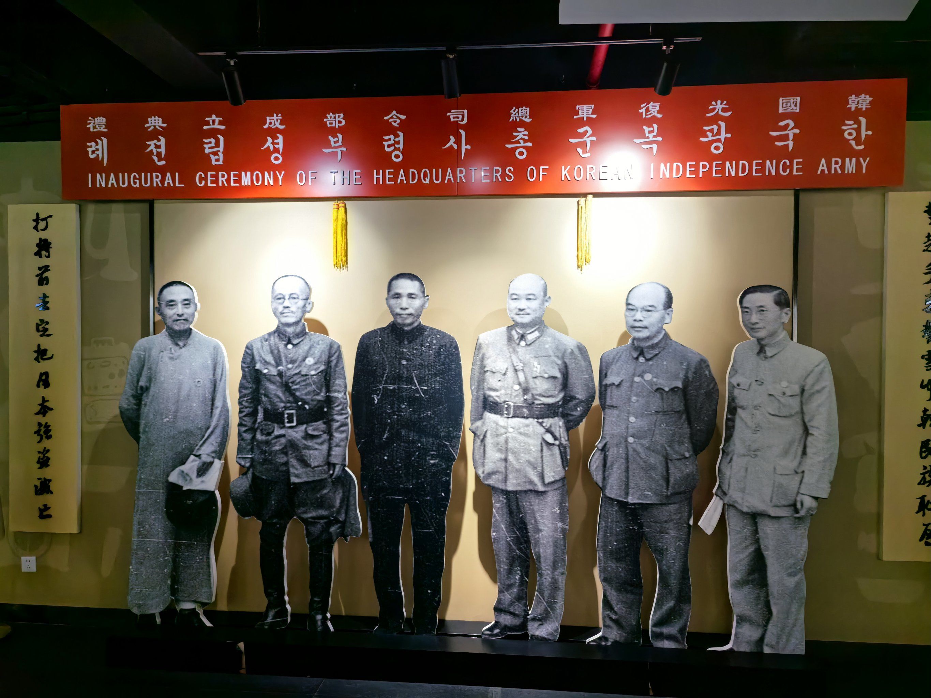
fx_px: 726
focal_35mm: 27
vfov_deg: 51.4
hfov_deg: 65.3
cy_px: 349
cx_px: 466
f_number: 1.4
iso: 64
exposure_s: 1/100
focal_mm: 5.75
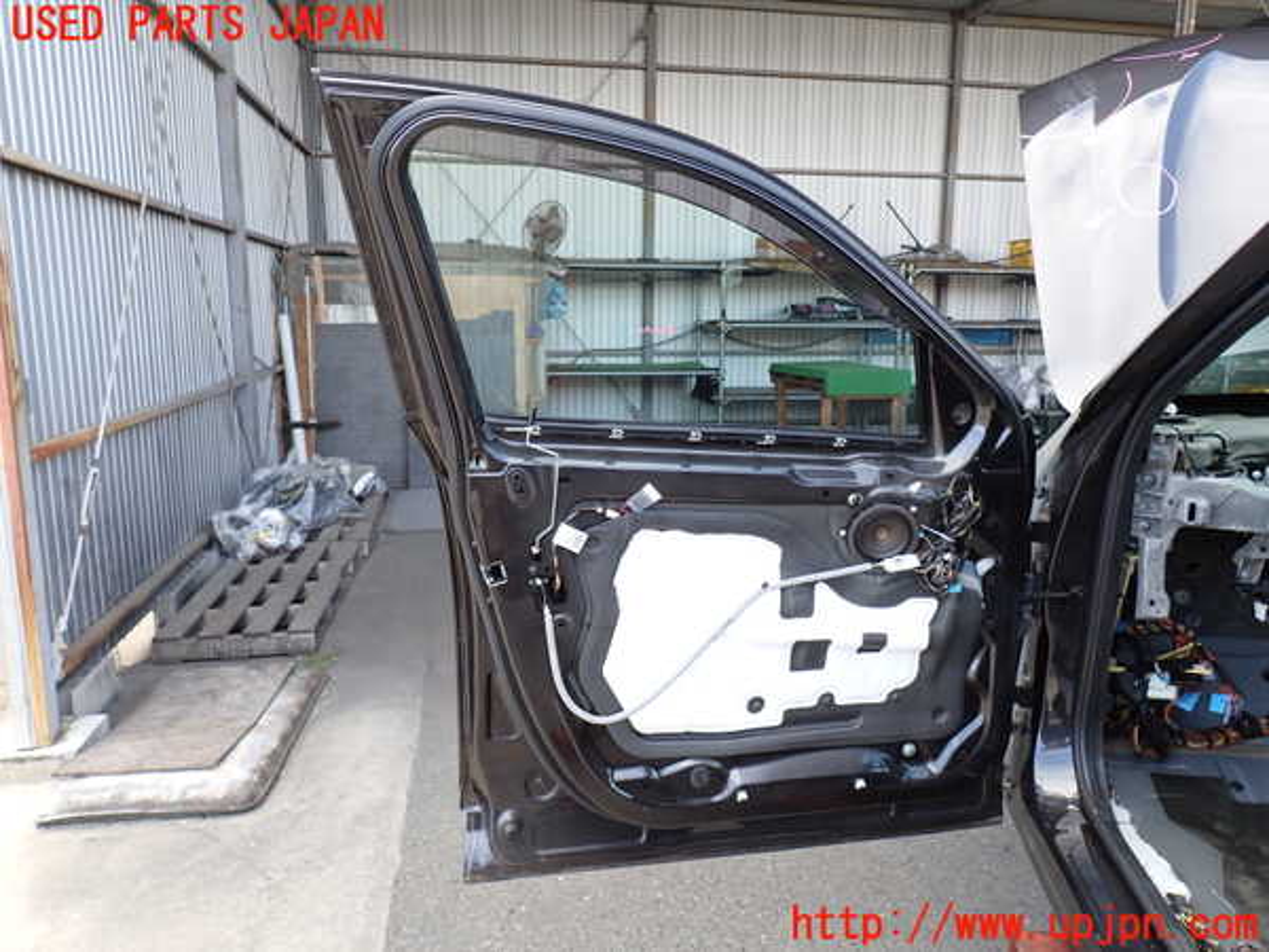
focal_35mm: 25
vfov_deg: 54.9
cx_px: 634
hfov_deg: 69.4
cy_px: 476
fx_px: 916
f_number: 2.8
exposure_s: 1/100
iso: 100
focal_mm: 4.5
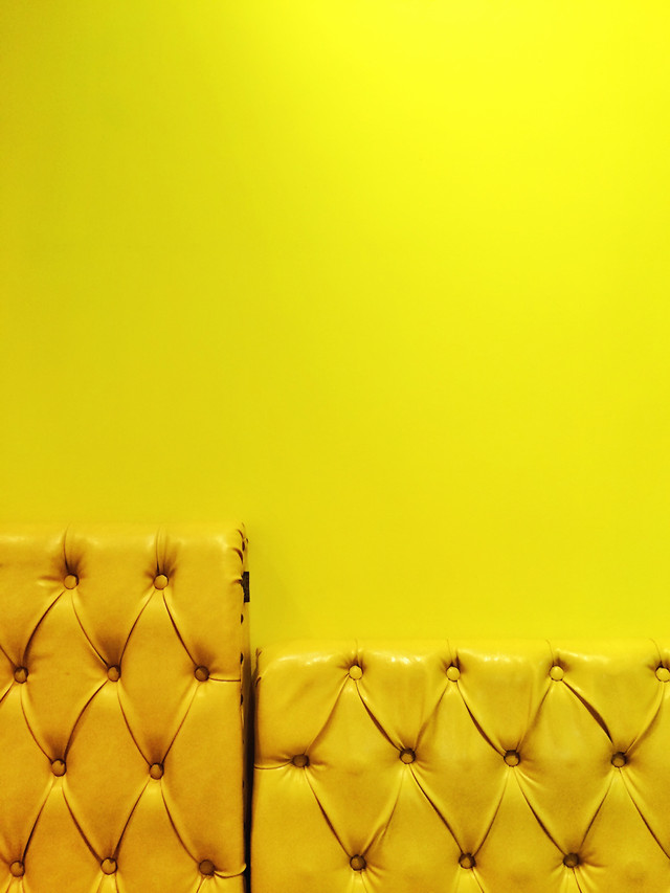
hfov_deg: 48.2
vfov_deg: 61.7
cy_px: 446
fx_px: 748
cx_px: 335
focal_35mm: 29
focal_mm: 4.15
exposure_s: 1/33
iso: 125
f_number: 2.2
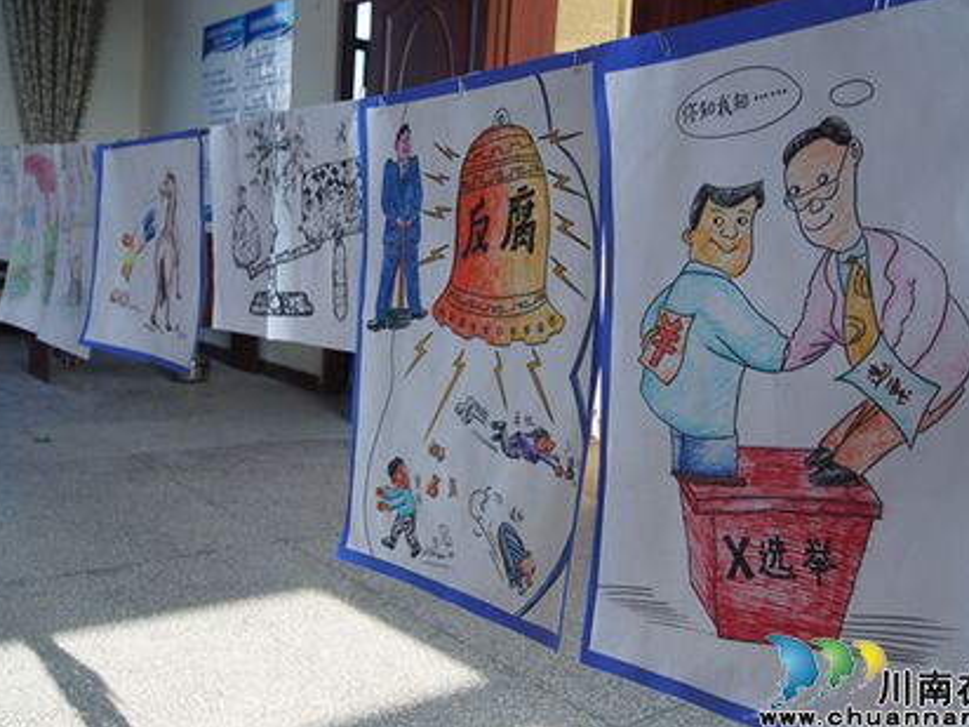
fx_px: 980
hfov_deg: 52.6
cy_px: 348
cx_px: 475
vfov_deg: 40.7
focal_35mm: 35
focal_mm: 20
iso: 200
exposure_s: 1/50
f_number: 6.3
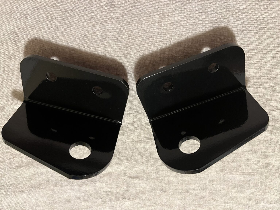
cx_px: 140
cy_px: 105
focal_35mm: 26
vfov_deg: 53.1
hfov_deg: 67.3
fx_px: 210
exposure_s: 1/40
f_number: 1.6
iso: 640
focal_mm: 5.1
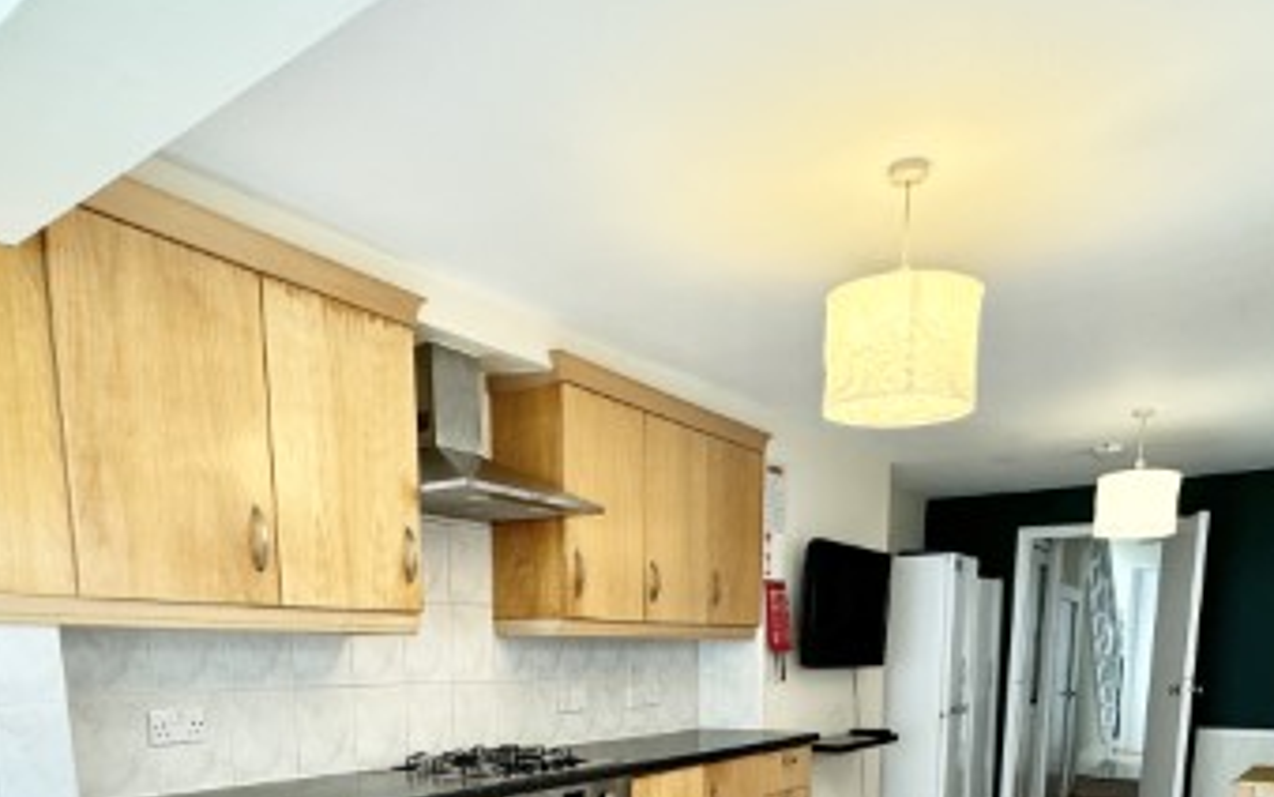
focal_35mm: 28
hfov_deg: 66.5
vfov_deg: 38.7
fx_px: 972
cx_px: 639
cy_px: 823
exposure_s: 1/50
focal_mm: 2.22
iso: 200
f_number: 2.2
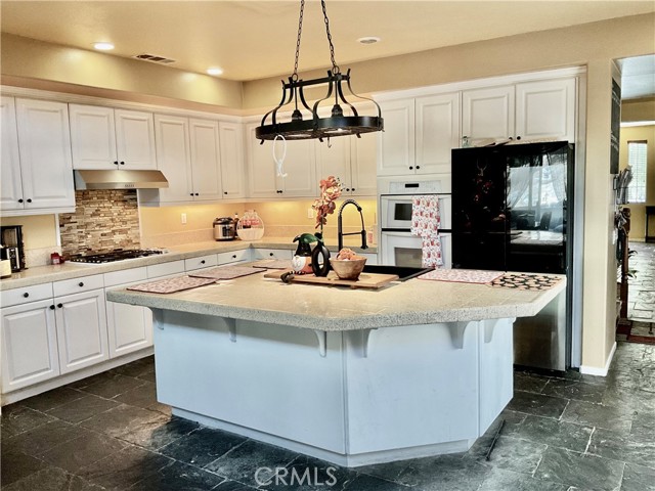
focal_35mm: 29
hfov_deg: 61.7
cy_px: 246
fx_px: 549
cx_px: 328
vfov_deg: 48.2
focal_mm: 3
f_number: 1.8
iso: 100
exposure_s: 1/60
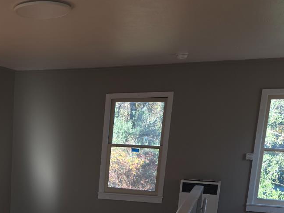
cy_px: 208
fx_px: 435
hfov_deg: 32.7
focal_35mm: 53
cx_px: -10
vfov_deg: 26.2
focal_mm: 6.3
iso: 16
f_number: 1.7
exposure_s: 1/60
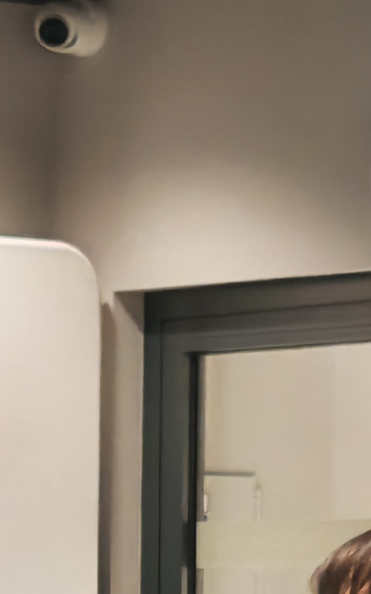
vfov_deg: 10.0
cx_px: -112
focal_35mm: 208
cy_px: 596
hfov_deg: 6.3
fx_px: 3366
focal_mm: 6.83
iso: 200
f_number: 1.4
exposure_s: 1/40
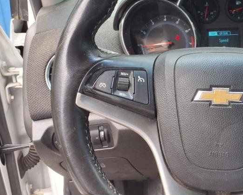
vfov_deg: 29.1
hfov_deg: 34.4
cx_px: 209
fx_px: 374
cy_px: 96
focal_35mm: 52
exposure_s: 1/120
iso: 40
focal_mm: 3.58
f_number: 1.9
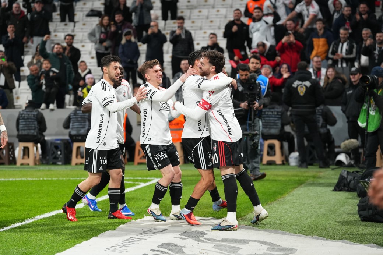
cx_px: 192
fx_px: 1244
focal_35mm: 117
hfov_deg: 17.5
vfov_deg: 11.7
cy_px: 128
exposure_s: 1/1250
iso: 2000
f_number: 2.8
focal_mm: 117
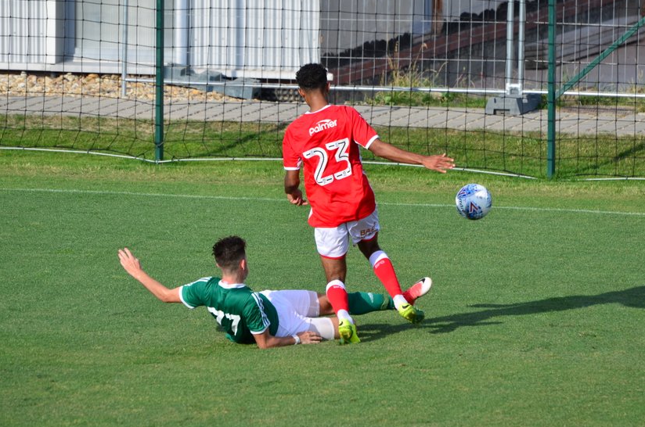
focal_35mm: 393
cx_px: 351
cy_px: 214
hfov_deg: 5.3
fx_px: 7028
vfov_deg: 3.5
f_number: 5.3
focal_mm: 240
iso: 320
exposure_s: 1/1250
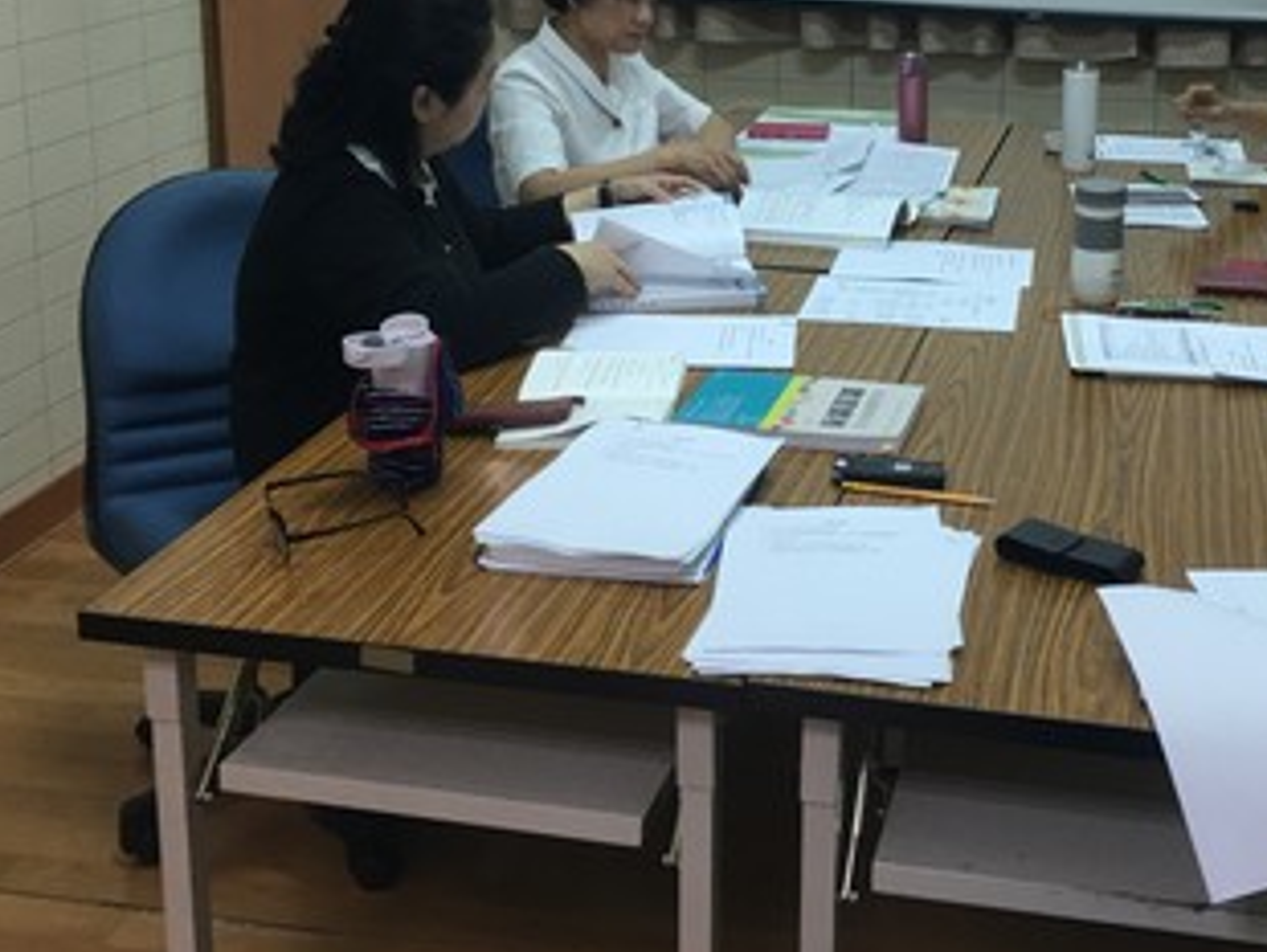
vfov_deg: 29.1
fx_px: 1795
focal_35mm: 49
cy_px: 206
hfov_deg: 38.2
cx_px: 891
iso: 32
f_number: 2.2
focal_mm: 4.15
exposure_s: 1/15
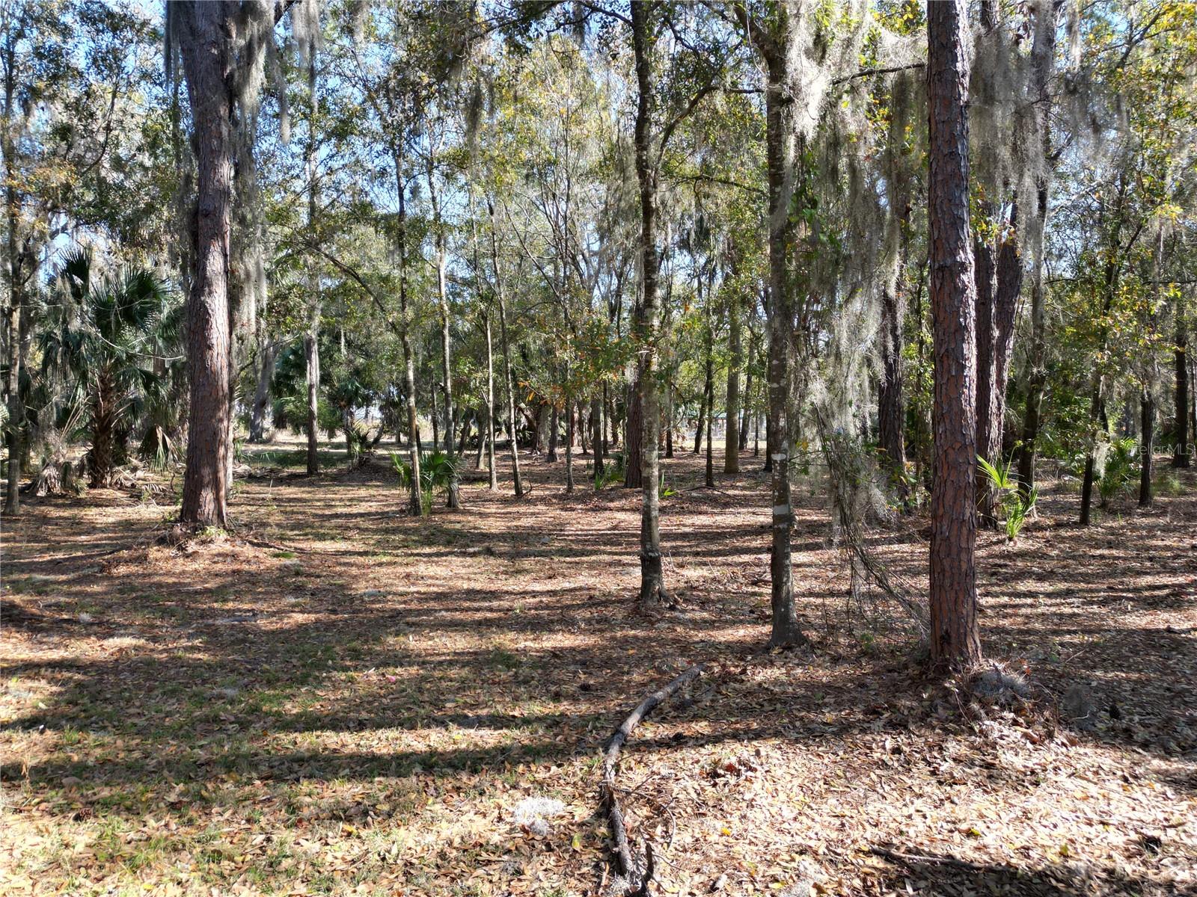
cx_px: 598
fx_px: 830
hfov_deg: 71.6
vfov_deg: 56.8
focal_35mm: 24
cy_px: 448
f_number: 1.7
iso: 120
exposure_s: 1/15
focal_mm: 6.72
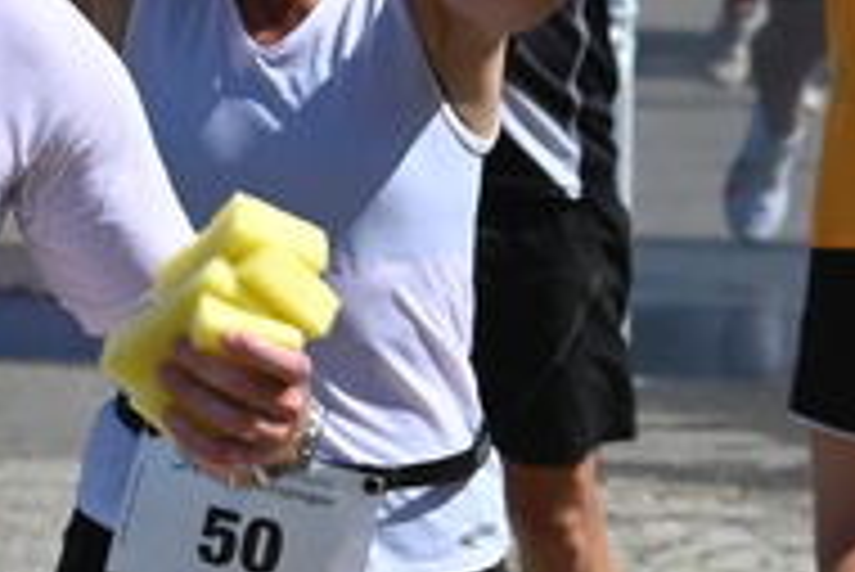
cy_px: 390
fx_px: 28497
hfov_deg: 1.7
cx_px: -76
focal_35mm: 1199
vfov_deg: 1.1
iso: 250
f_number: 14
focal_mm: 190
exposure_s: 1/250
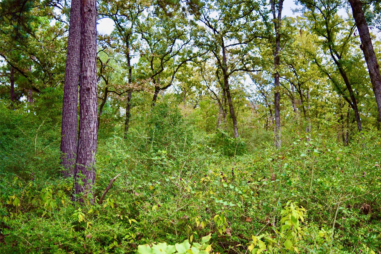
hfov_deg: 55.1
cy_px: 127
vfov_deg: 38.4
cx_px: 190
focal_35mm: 34
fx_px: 365
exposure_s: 1/320
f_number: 3.8
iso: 200
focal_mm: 23
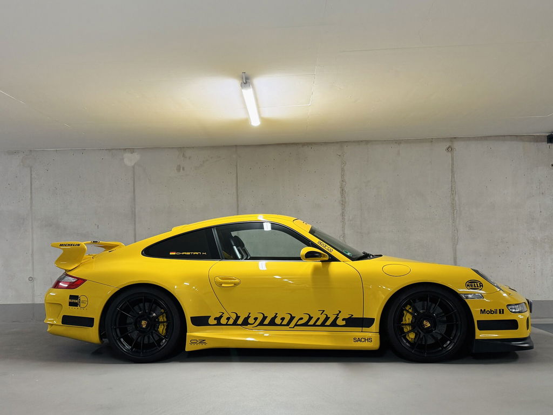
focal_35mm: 24
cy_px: 208
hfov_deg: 71.6
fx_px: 383
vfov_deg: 56.8
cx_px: 276
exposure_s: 1/100
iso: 200
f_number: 1.78
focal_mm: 6.76
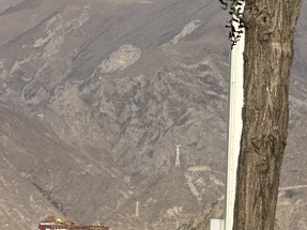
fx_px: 3794
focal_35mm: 428
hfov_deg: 4.6
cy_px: 139
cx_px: 148
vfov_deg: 3.5
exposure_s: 1/2024
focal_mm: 15.66
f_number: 2.8
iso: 50
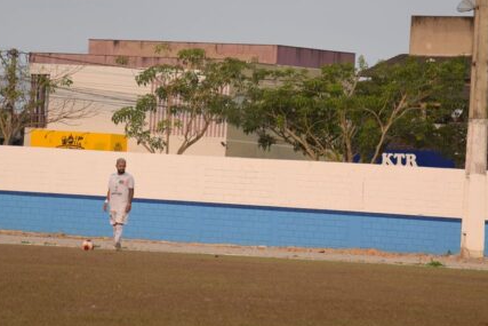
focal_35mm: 274
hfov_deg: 7.5
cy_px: 108
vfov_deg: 5.0
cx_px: 263
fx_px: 3713
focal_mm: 105
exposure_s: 1/640
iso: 200
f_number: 6.3
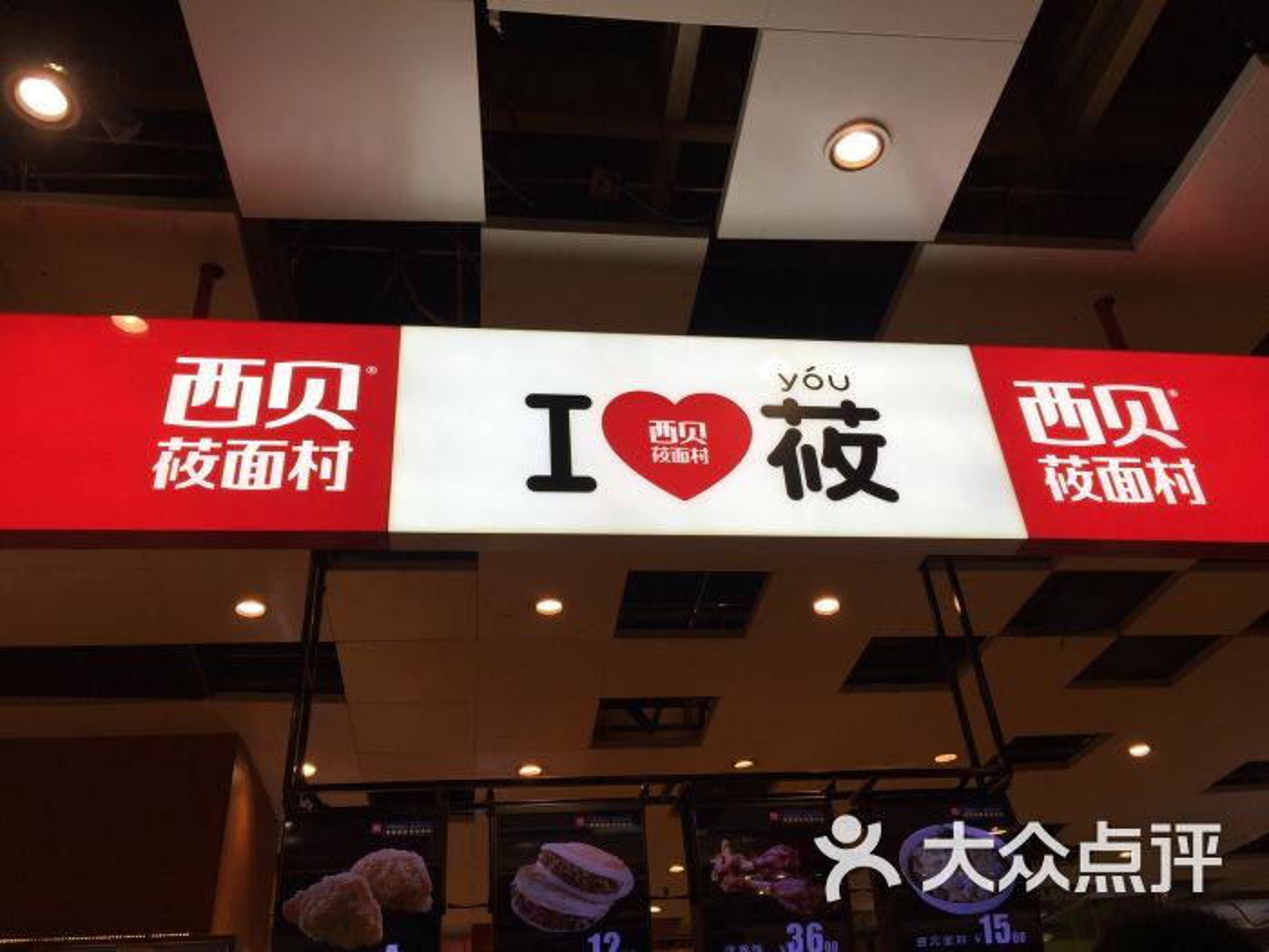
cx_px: 634
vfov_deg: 48.2
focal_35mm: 29
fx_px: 1063
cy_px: 476
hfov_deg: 61.7
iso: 32
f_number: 2.2
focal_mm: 4.15
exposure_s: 1/196
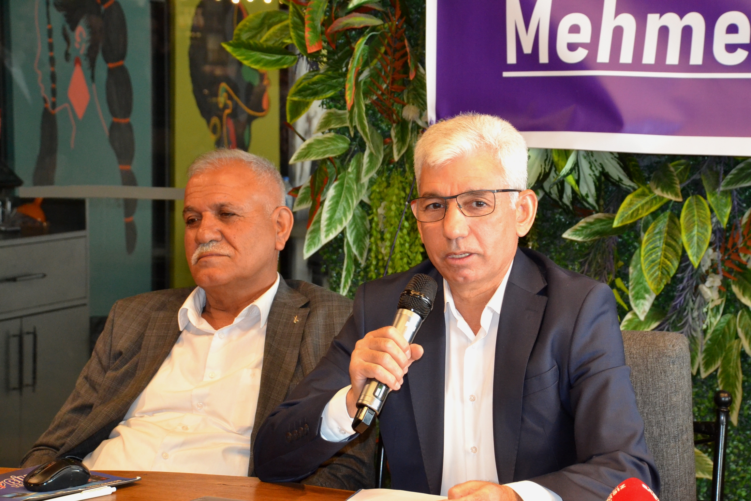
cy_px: 250
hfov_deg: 21.9
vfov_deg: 14.7
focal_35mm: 93
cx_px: 376
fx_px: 1940
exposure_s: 1/60
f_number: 5
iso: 2000
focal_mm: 62
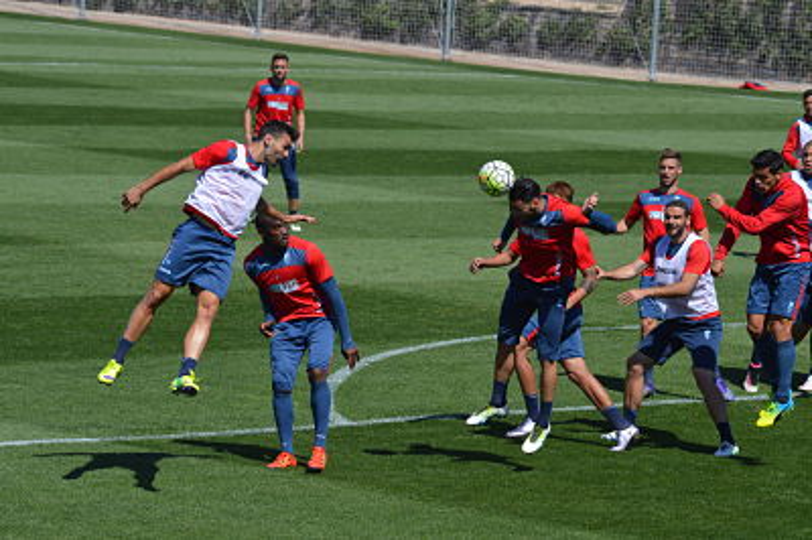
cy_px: 270
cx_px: 406
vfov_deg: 6.8
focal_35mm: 202
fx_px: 4564
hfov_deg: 10.2
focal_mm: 135
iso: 400
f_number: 7.1
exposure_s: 1/2000
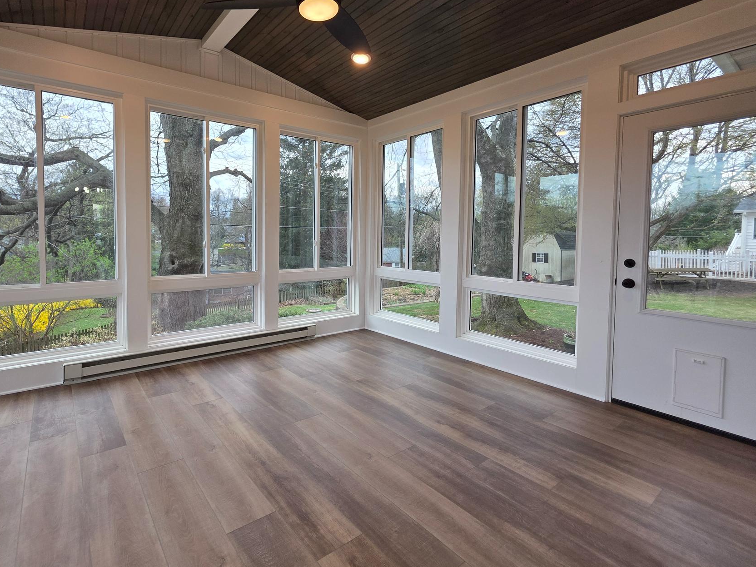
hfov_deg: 93.4
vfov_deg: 77.8
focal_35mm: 16
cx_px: 308
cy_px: 250
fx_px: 349
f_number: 1.9
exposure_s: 1/120
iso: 64
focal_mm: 2.2
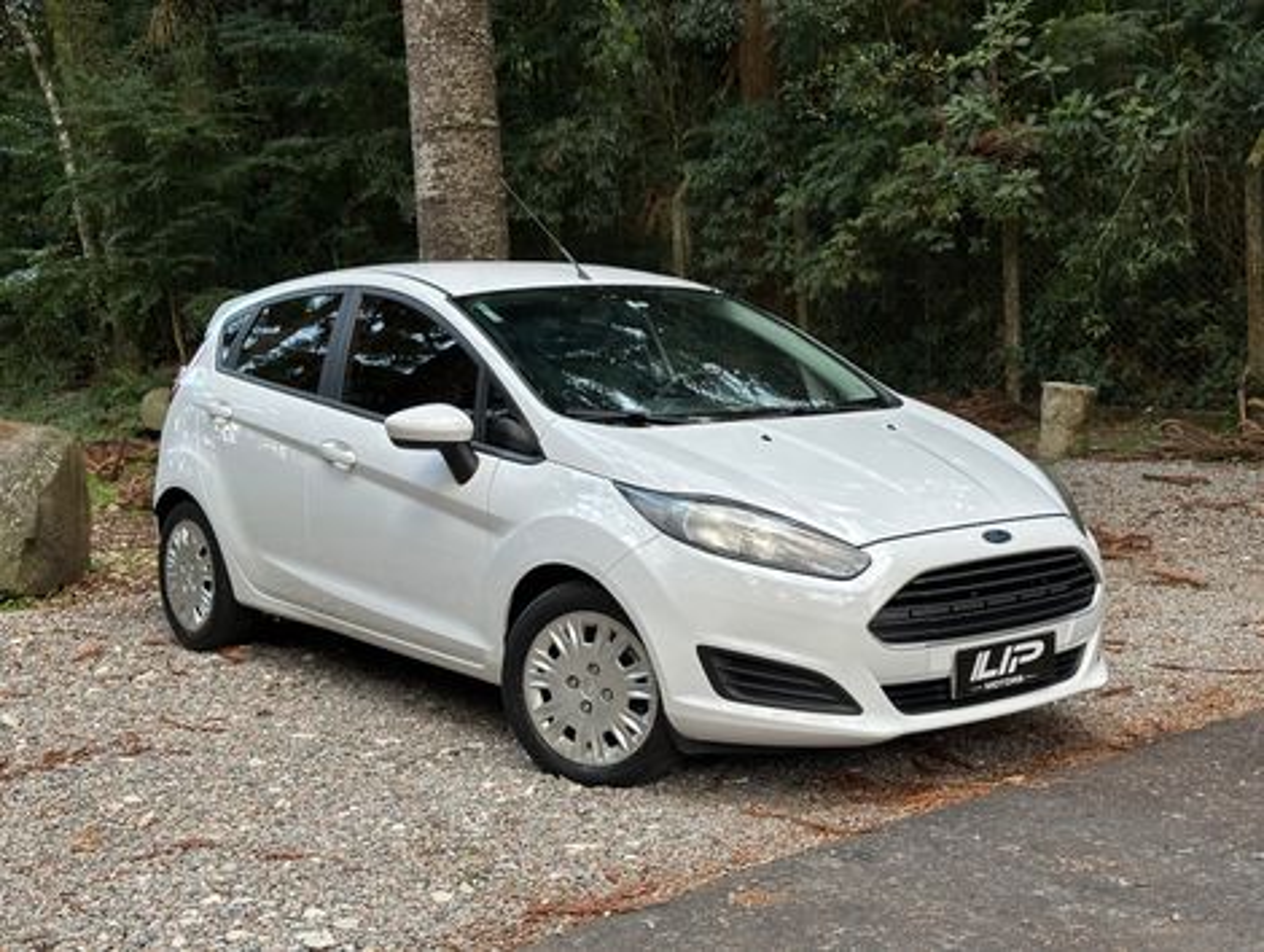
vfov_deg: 30.3
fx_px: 1755
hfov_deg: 39.6
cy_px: 476
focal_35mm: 48
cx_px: 632
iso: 100
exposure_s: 1/60
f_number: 1.78
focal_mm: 6.86
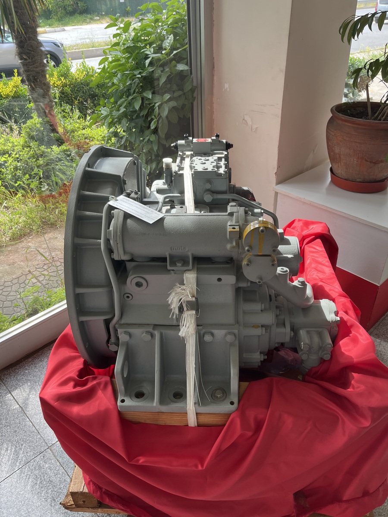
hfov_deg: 53.1
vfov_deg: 67.3
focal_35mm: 26
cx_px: 194
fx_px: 389
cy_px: 258
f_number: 1.6
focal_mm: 5.1
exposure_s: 1/188
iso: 40
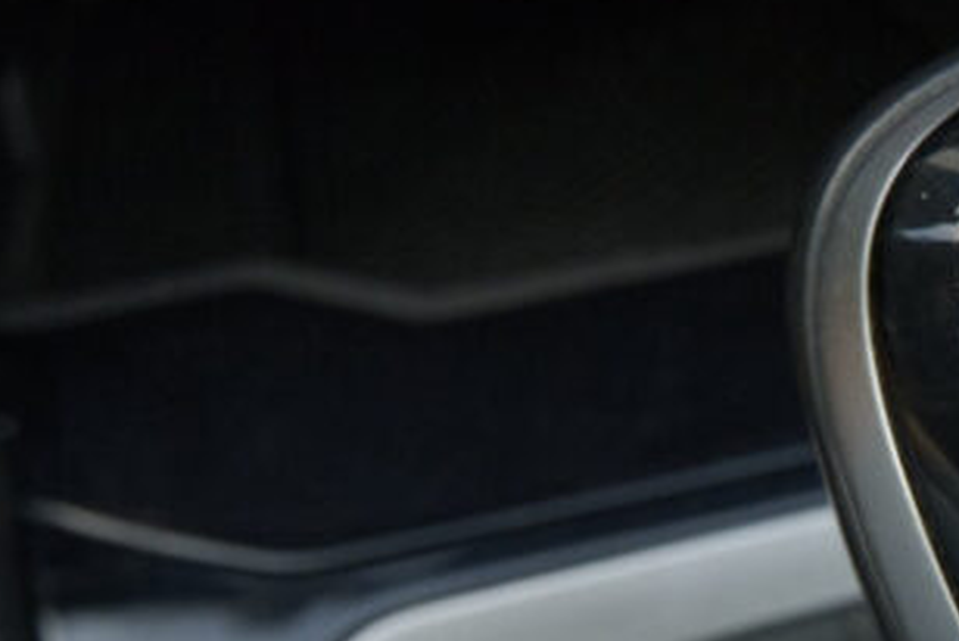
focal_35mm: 103
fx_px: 2746
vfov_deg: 13.3
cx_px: 1046
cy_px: 443
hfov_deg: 19.0
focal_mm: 20.9
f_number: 8
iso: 1600
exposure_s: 1/160
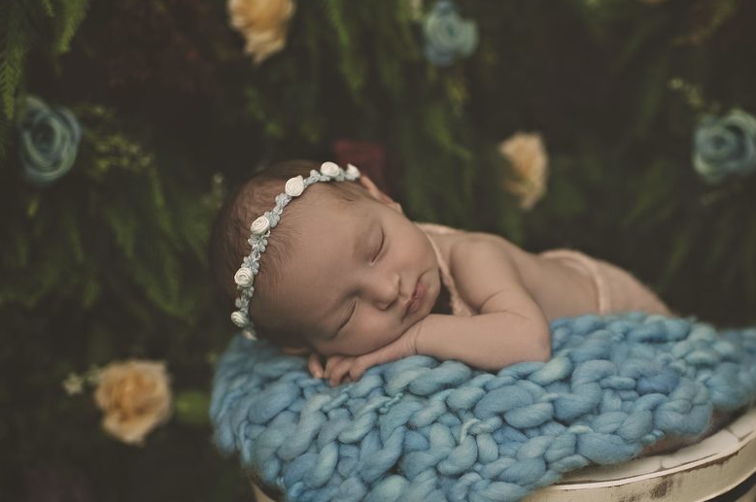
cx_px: 503
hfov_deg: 36.5
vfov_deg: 25.0
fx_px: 1133
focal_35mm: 54
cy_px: 299
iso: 250
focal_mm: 35
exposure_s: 1/250
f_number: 2.2
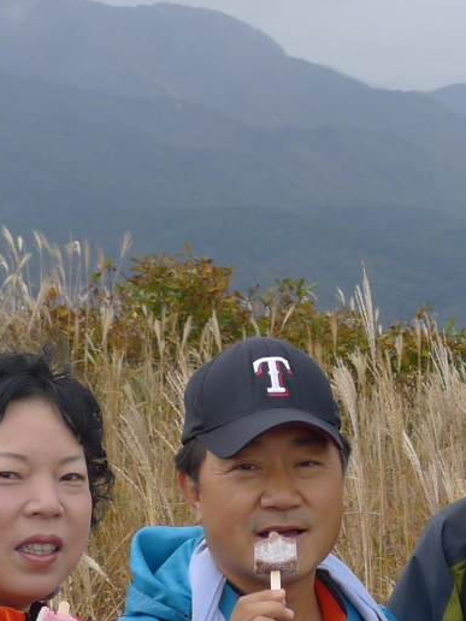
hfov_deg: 10.4
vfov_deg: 14.0
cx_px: 550
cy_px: 238
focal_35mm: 141
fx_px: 2531
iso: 80
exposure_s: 1/500
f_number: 3.2
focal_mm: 7.9
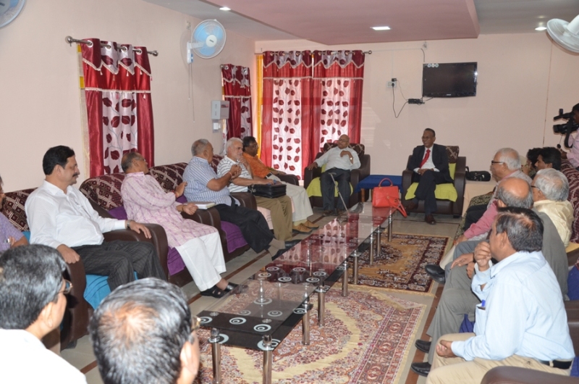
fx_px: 530
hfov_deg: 57.3
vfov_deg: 39.8
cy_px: 192
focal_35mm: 33
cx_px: 290
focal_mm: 22
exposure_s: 1/125
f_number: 5
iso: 640
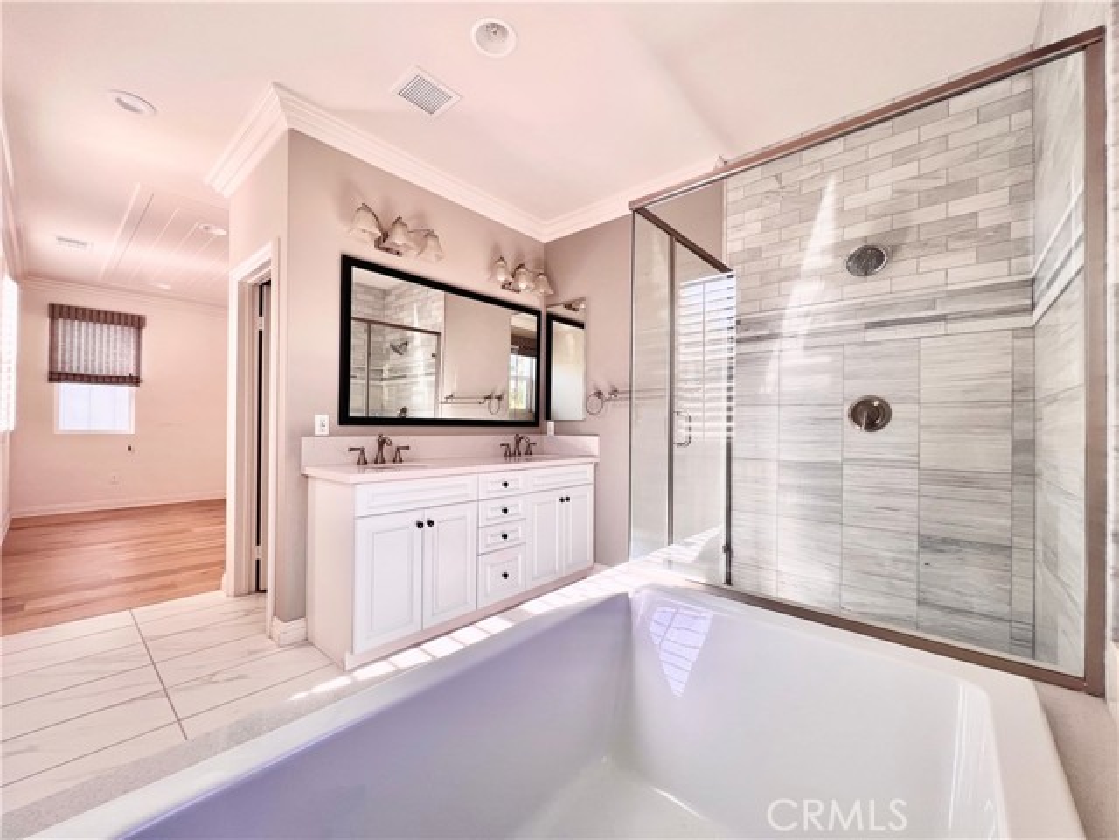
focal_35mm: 13
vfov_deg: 89.9
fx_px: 420
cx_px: 560
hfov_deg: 106.2
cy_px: 420
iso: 40
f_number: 1.8
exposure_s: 1/99
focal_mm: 1.57
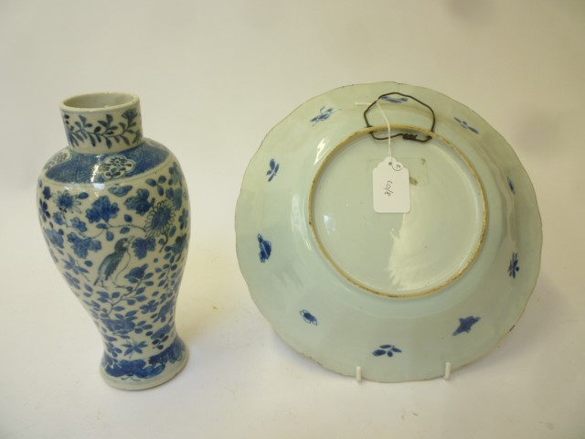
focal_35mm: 29
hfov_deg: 61.7
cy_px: 220
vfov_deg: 48.2
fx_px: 490
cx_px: 292
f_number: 3.3
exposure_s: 1/30
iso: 100
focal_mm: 5.2
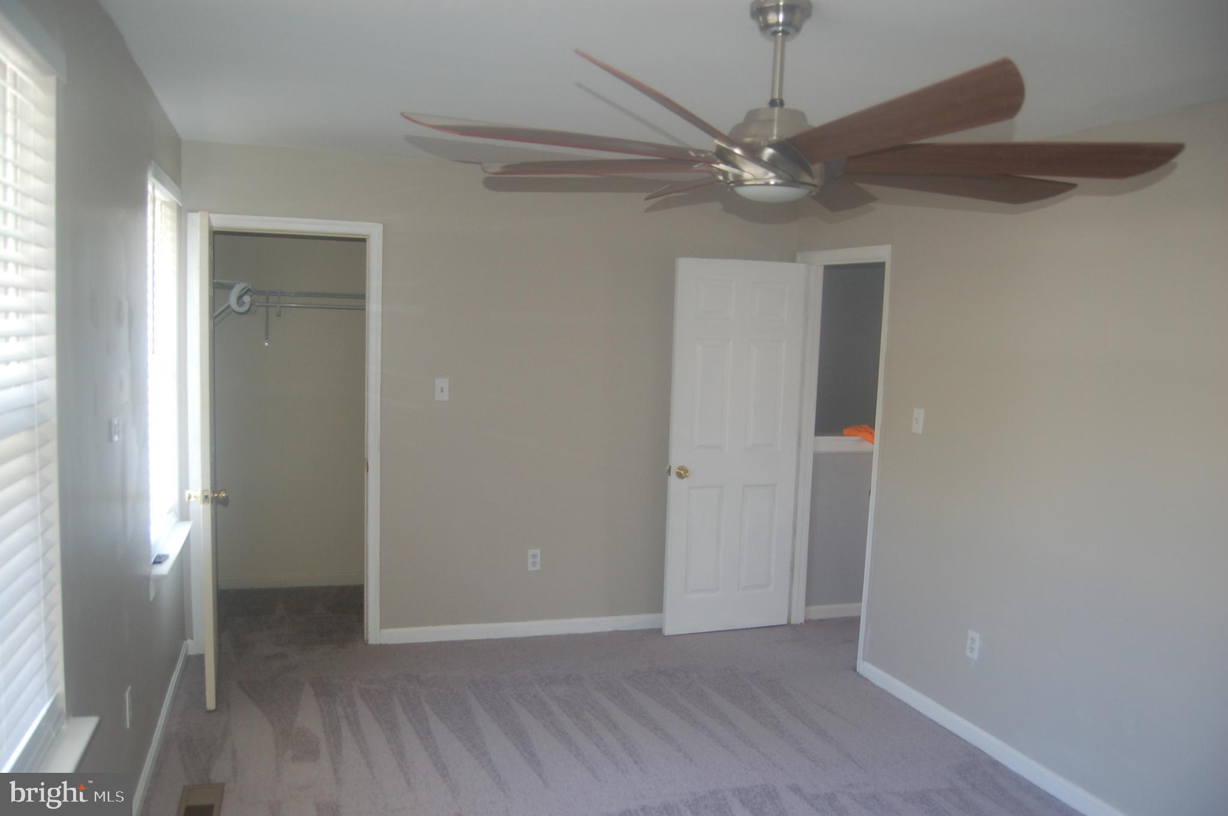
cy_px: 408
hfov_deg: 67.4
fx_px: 920
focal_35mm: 27
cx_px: 614
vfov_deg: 47.8
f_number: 3.5
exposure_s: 1/60
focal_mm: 18
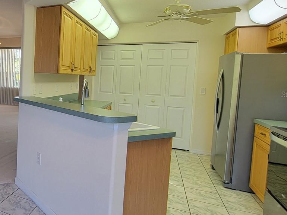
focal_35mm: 27
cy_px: 94
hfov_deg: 54.9
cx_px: 18
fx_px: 224
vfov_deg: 51.2
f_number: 2.2
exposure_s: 1/60
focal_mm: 2.2
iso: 80
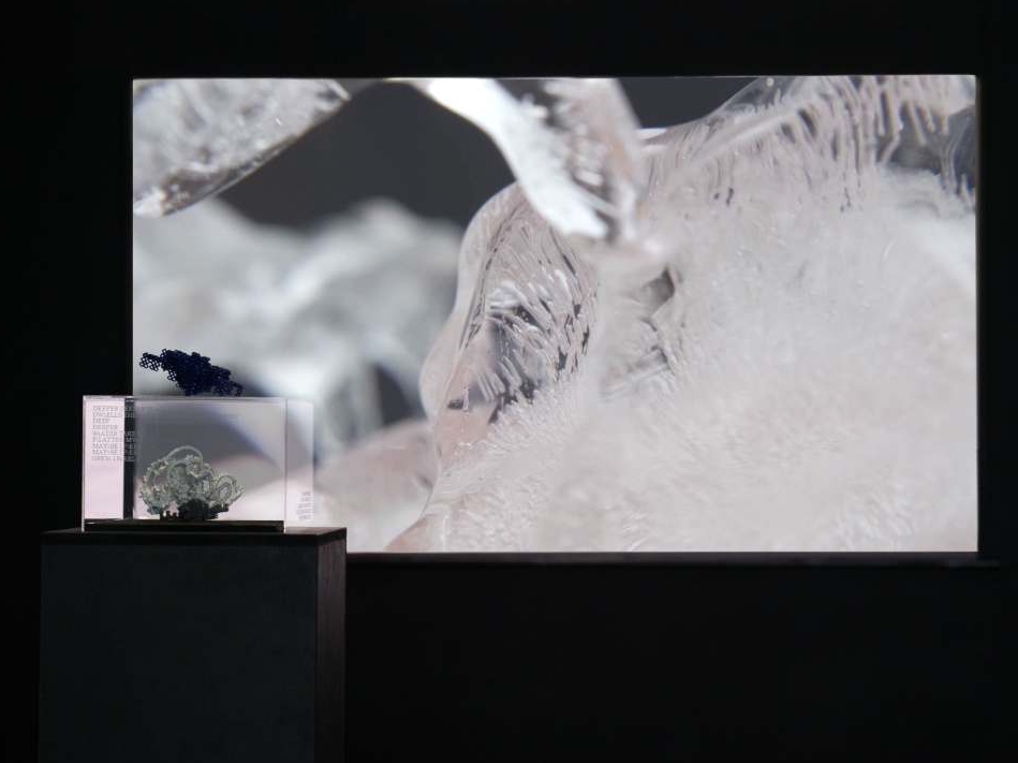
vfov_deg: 16.1
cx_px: 550
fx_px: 2705
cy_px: 383
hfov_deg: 21.3
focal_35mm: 92
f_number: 2
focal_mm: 56
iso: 1600
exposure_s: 1/15
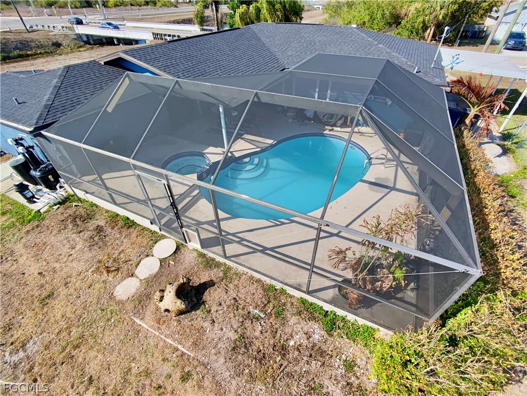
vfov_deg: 78.1
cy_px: 198
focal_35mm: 16
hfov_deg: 94.5
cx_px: 264
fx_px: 244
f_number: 2.55
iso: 102
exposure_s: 1/1444
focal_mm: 16
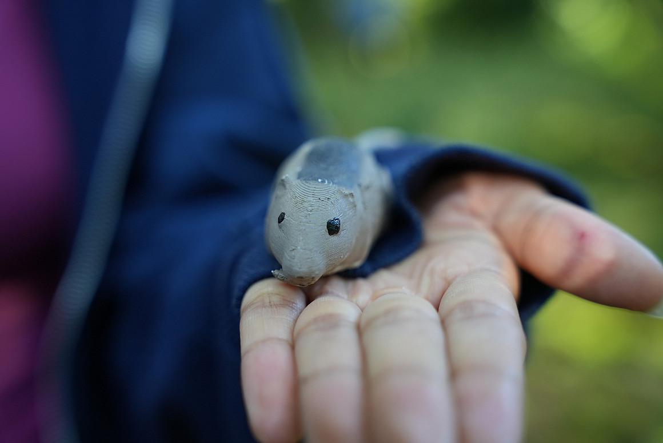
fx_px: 975
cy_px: 222
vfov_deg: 25.6
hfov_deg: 37.6
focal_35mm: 53
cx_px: 332
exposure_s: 1/125
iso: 800
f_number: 4
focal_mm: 52.9
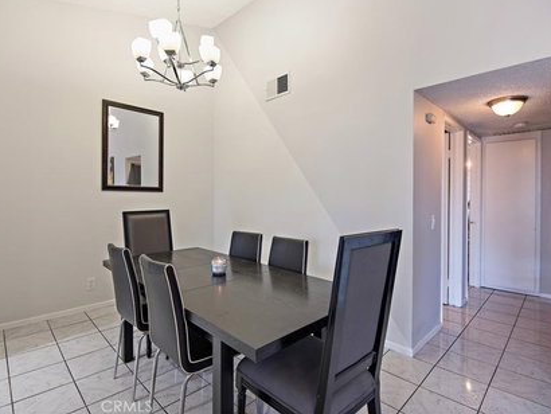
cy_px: 200
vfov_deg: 71.6
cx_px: 263
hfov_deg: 87.7
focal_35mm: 18
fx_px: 287
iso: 320
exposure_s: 1/20
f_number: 5
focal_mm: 16
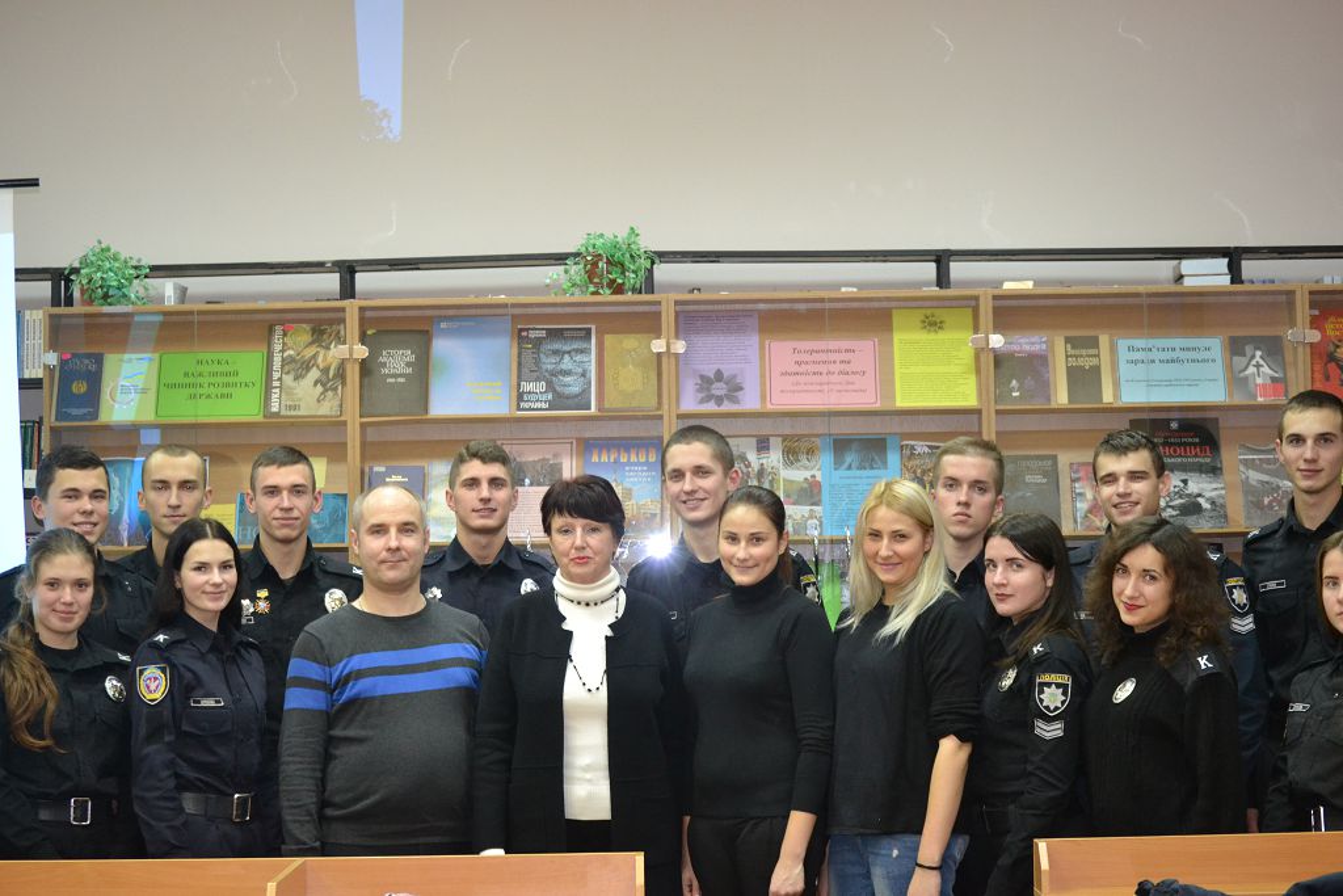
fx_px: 3078
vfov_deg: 16.6
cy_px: 448
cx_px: 672
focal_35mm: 82
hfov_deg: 24.6
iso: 1800
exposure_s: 1/60
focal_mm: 55
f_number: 4
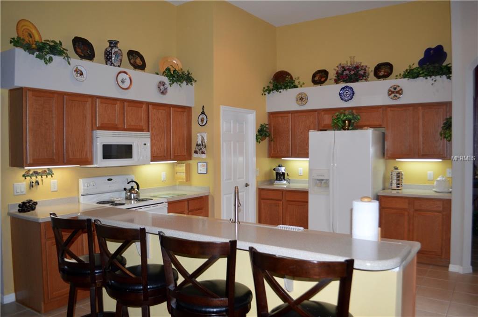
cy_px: 158
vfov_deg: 47.8
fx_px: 358
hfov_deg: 67.4
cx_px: 239
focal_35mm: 27
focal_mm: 18
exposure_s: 1/60
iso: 500
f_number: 3.5
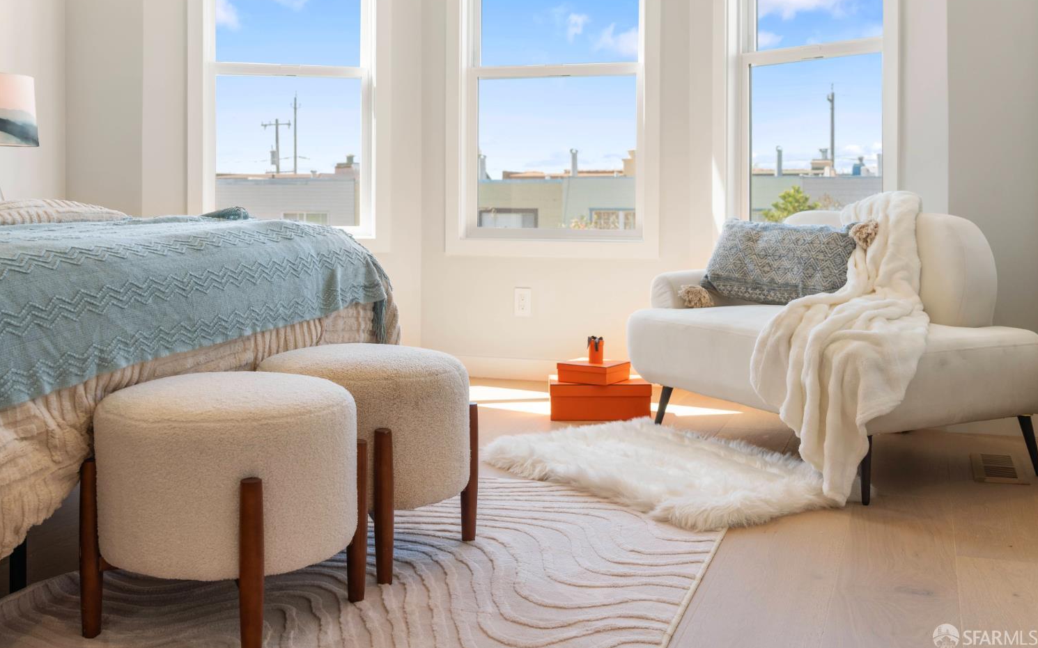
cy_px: 305
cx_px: 520
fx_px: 1103
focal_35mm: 39
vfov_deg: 32.8
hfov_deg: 50.4
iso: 320
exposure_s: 1/40
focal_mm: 38
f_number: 7.1
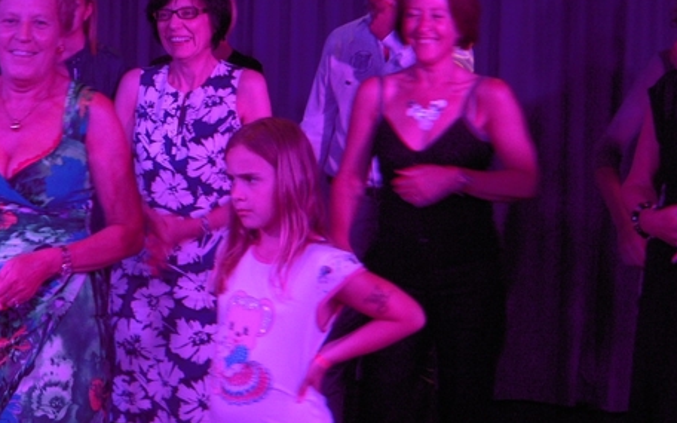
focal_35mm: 113
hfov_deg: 18.4
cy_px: 184
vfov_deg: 11.6
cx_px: 235
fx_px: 2085
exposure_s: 1/15
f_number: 4.7
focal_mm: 14.5
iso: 400
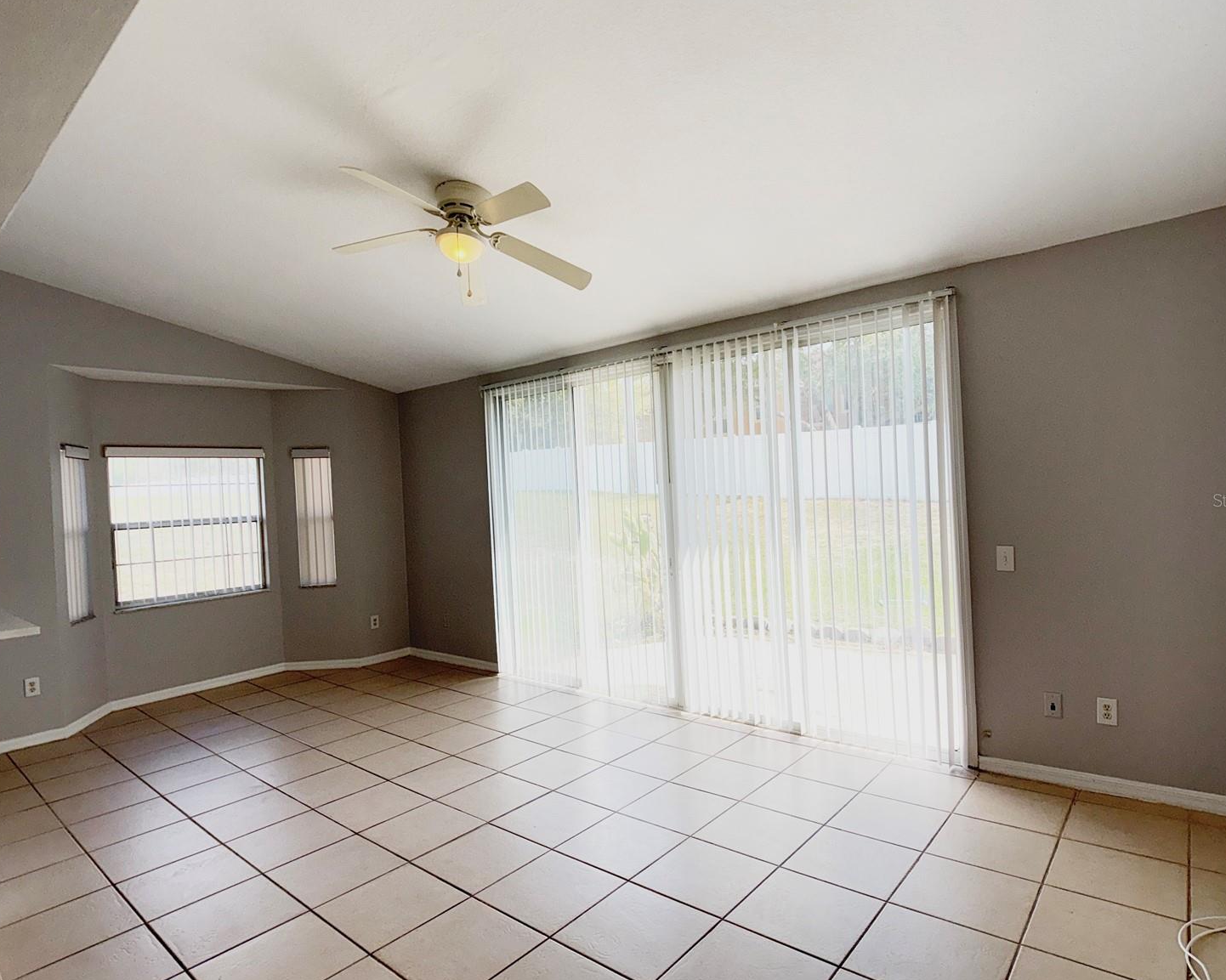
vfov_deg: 54.9
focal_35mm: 26
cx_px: 613
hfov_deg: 66.0
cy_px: 500
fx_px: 943
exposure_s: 1/1385
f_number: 1.78
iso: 100
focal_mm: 6.76
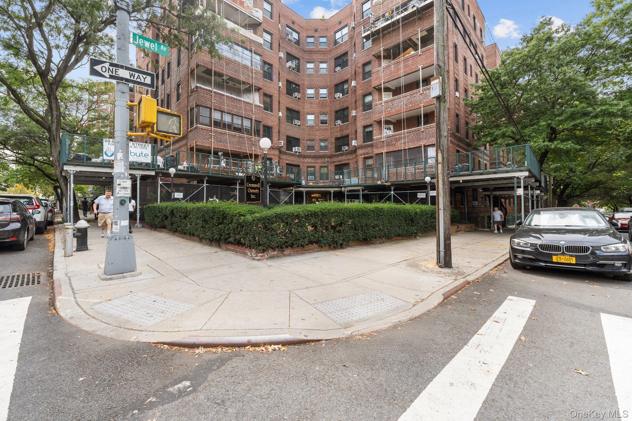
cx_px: 316
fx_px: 246
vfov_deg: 81.2
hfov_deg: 104.3
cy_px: 210
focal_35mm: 14
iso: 200
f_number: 10
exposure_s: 1/25
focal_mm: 14
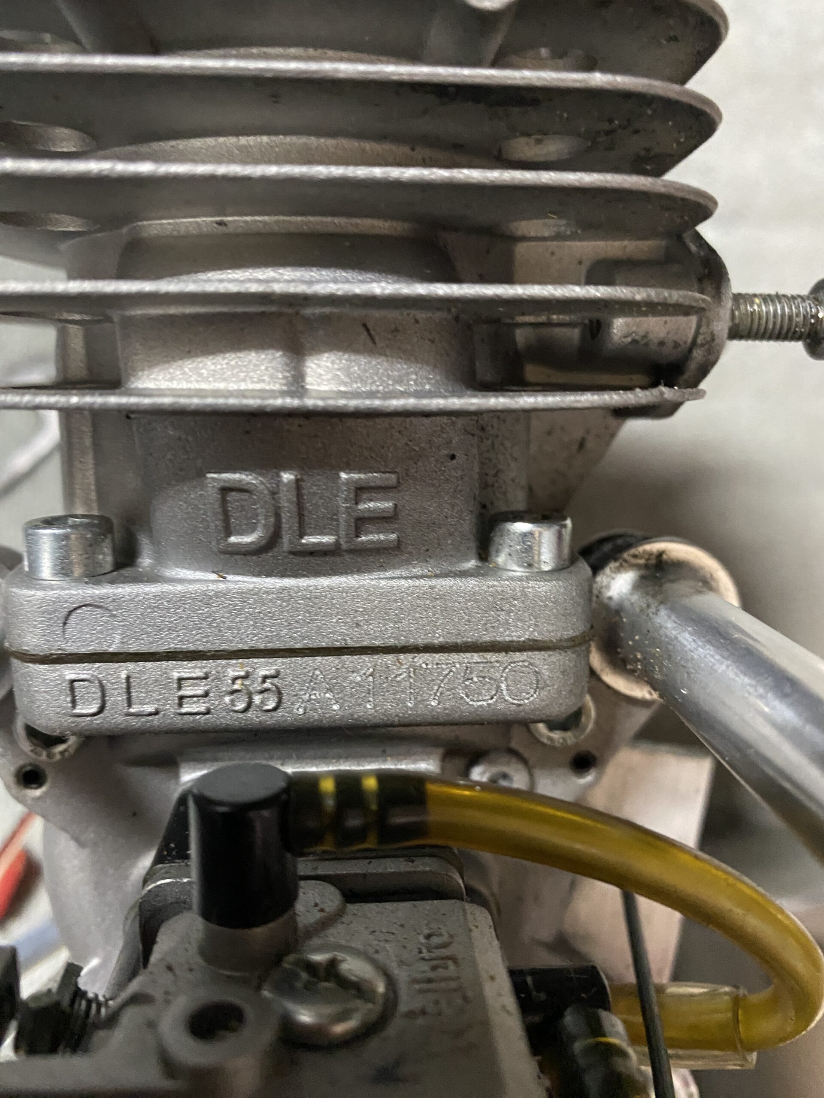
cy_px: 549
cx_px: 412
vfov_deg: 69.4
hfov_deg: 54.9
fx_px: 793
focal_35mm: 25
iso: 640
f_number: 1.8
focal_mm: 4.25
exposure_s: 1/30
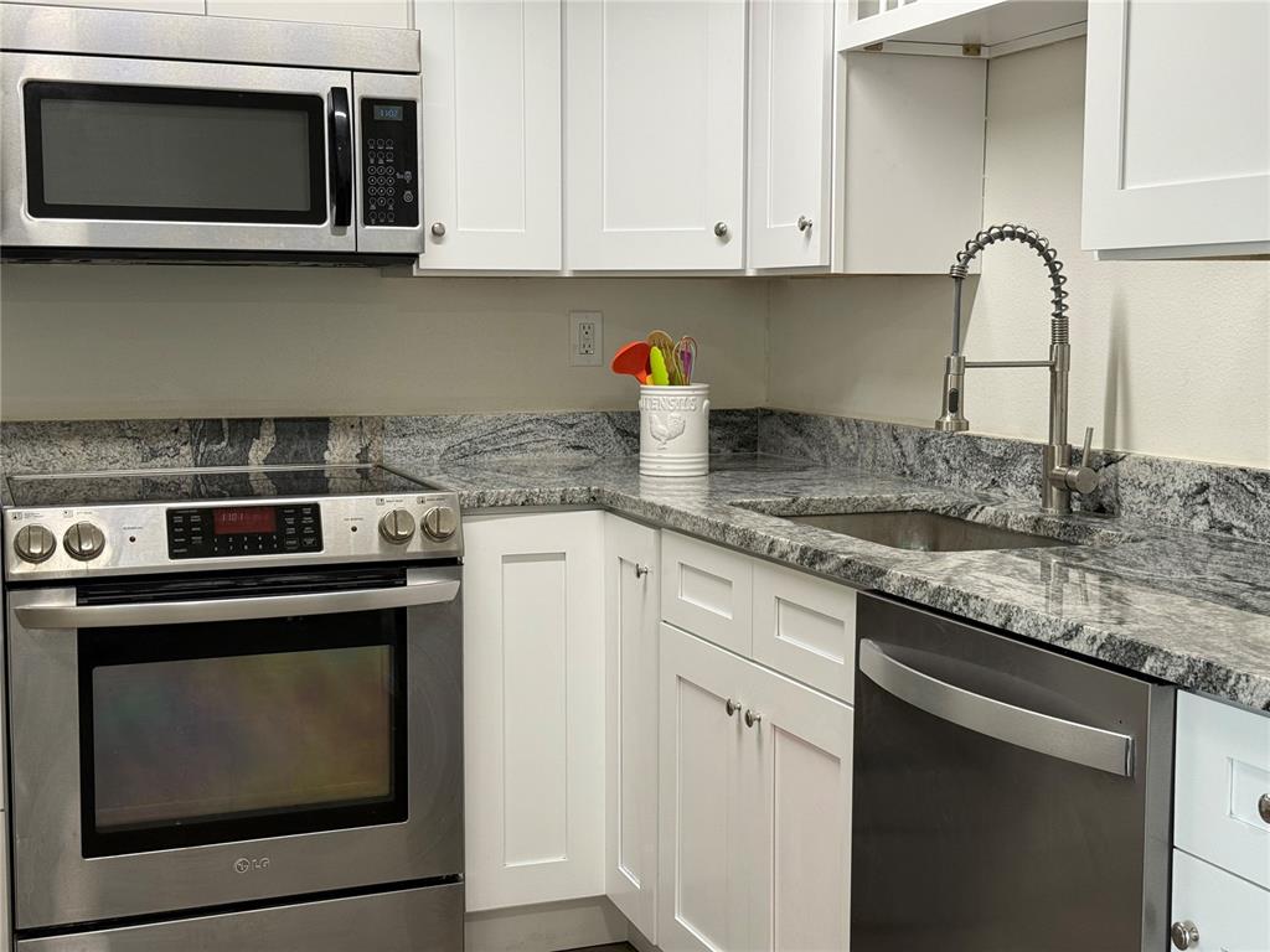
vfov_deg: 30.3
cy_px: 476
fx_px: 1761
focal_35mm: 48
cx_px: 635
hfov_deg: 39.7
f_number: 1.78
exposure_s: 1/60
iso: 64
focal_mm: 6.76
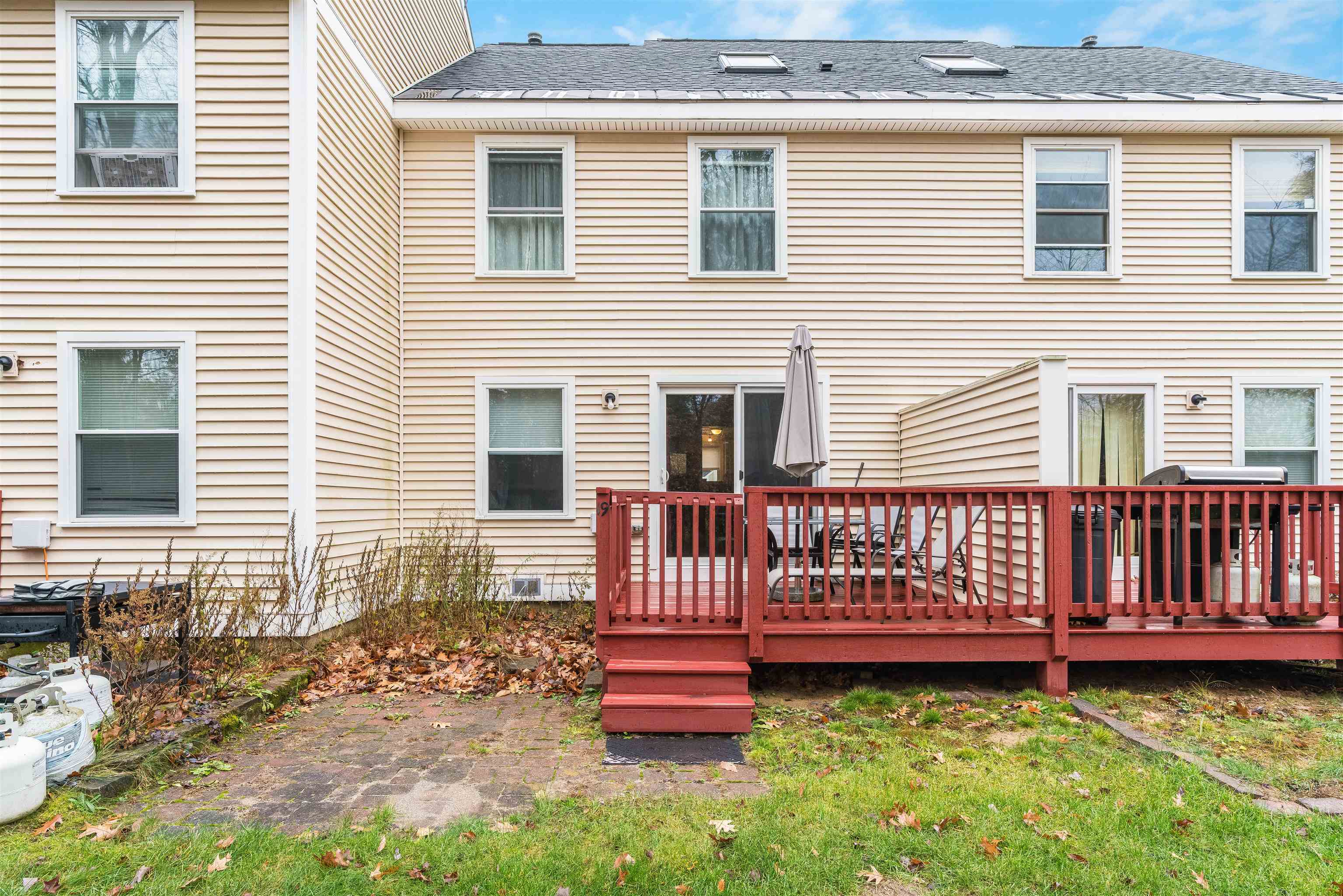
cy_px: 448
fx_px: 709
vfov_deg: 64.6
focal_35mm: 19
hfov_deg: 86.9
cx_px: 672
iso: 1250
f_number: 8
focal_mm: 19
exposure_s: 1/160
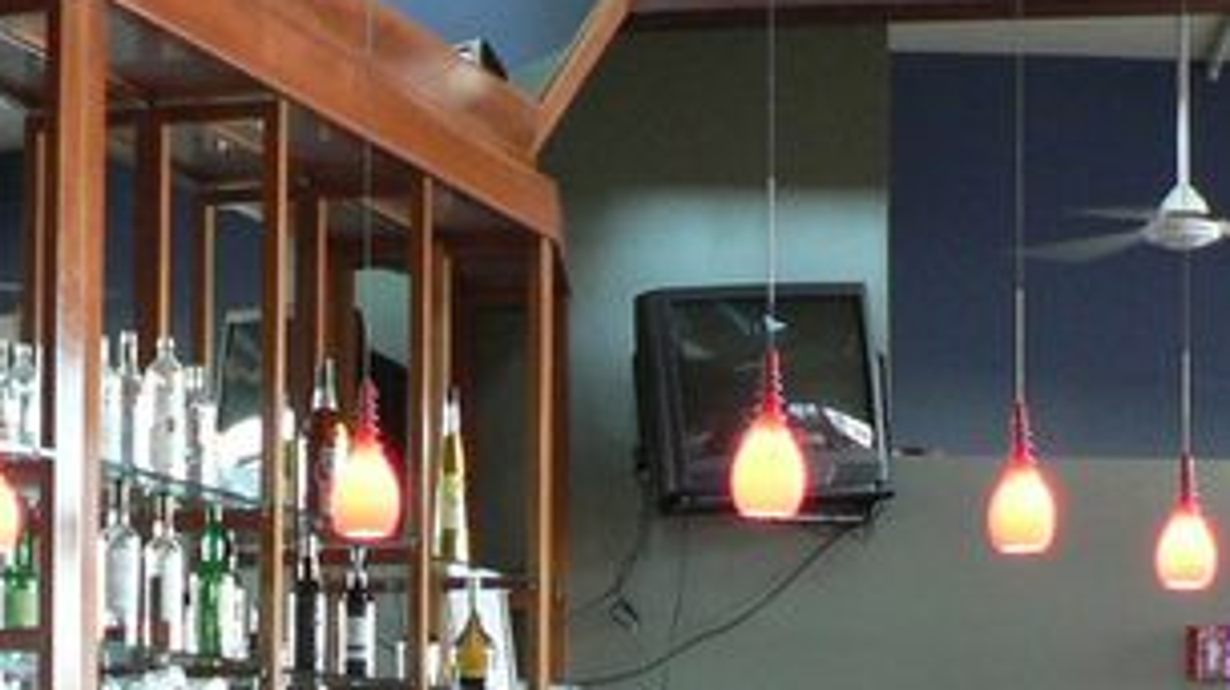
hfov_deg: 20.8
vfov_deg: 11.4
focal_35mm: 103
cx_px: 573
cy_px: 932
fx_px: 3357
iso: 200
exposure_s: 1/30
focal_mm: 6
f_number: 2.8
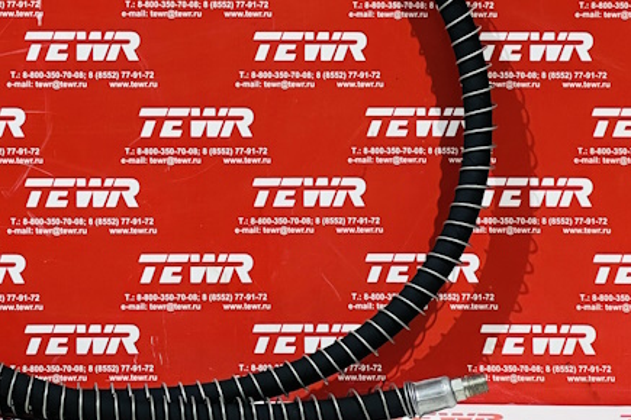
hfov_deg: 15.8
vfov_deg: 10.6
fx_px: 2261
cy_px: 79
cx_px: 147
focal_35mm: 129
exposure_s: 1/50
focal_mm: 9
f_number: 2.8
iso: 640
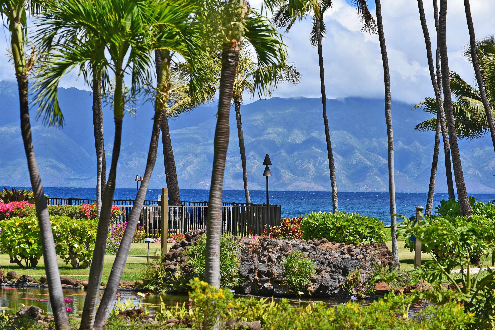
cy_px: 165
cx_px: 248
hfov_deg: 14.1
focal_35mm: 145
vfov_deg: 9.5
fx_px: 1994
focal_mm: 145
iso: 100
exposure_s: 1/200
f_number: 11
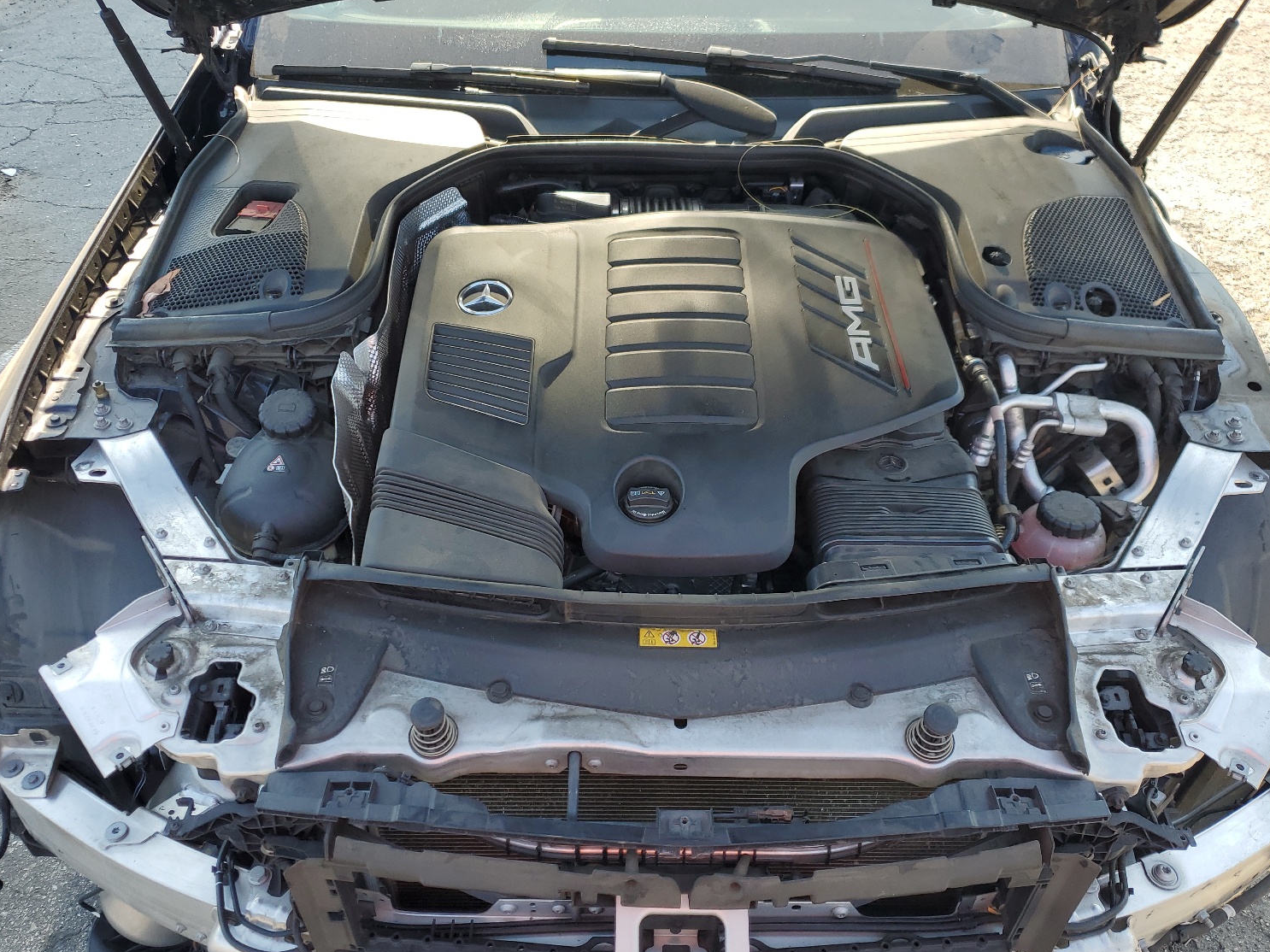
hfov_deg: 63.4
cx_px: 626
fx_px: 1027
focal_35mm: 28
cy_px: 484
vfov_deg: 49.7
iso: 50
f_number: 1.5
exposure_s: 1/476
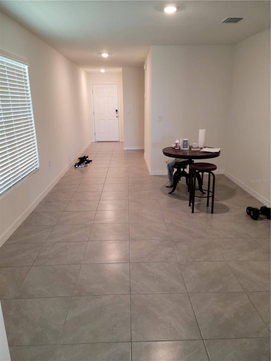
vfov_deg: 63.4
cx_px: 136
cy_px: 180
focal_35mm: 28
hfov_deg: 49.7
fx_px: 292
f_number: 2
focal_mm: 5.9
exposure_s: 1/30
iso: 160
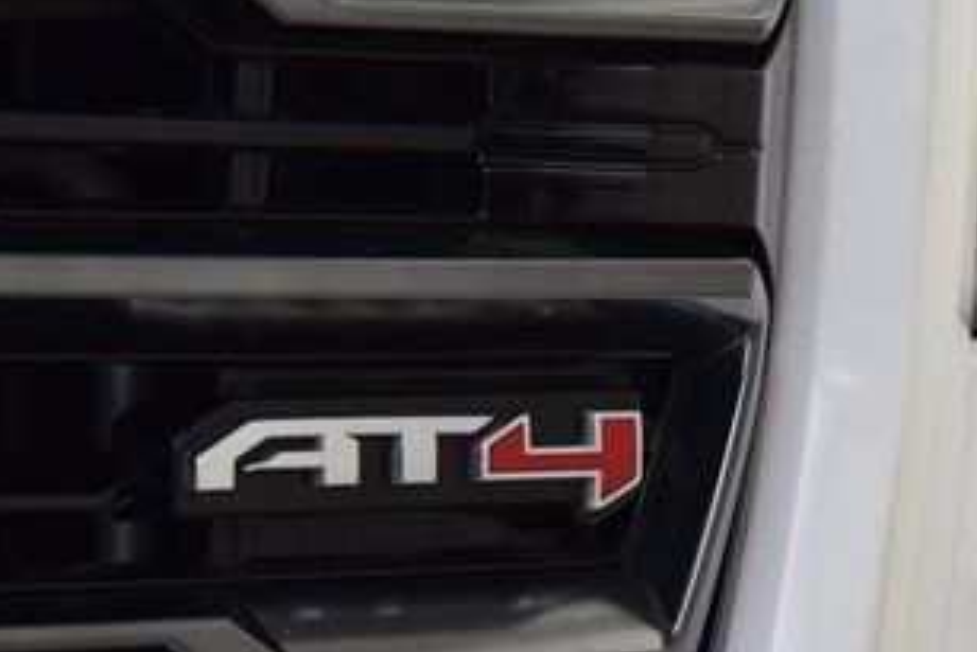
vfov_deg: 6.3
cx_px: 442
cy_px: 444
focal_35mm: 219
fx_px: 5946
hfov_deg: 9.4
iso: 1000
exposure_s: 1/30
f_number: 7.1
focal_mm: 70
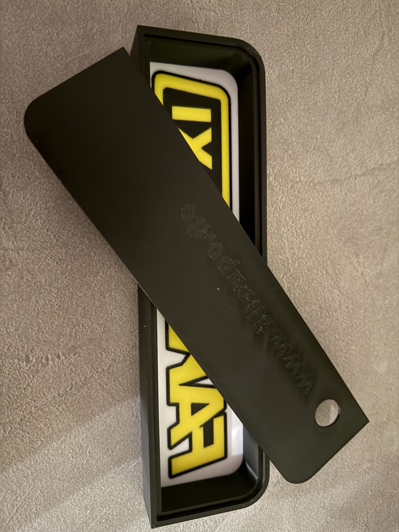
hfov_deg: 56.8
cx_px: 200
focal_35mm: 24
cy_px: 266
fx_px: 369
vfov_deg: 71.6
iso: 1600
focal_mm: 6.76
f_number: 1.78
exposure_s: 1/9
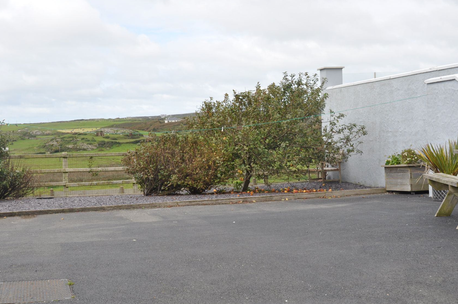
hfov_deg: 39.9
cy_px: 152
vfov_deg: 27.1
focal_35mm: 50
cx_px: 205
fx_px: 630
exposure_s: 1/250
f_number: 8
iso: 400
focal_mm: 27
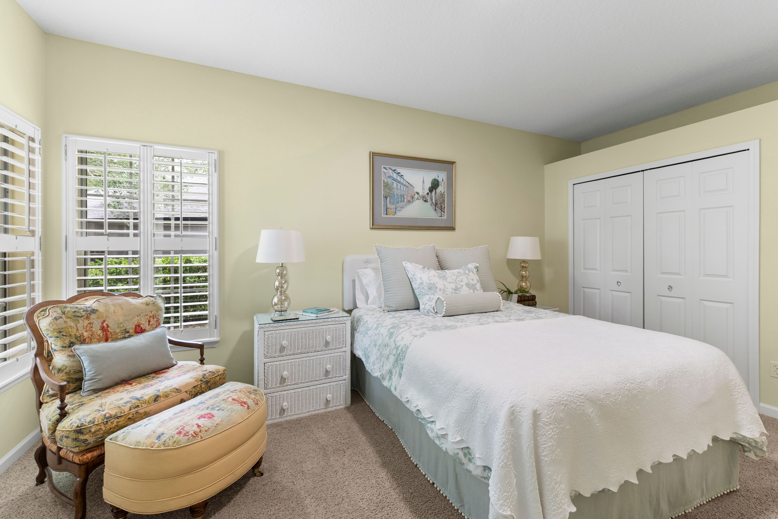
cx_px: 389
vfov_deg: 81.3
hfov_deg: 104.2
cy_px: 260
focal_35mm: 14
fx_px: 303
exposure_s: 1/45
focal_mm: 14
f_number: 4.5
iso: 1600
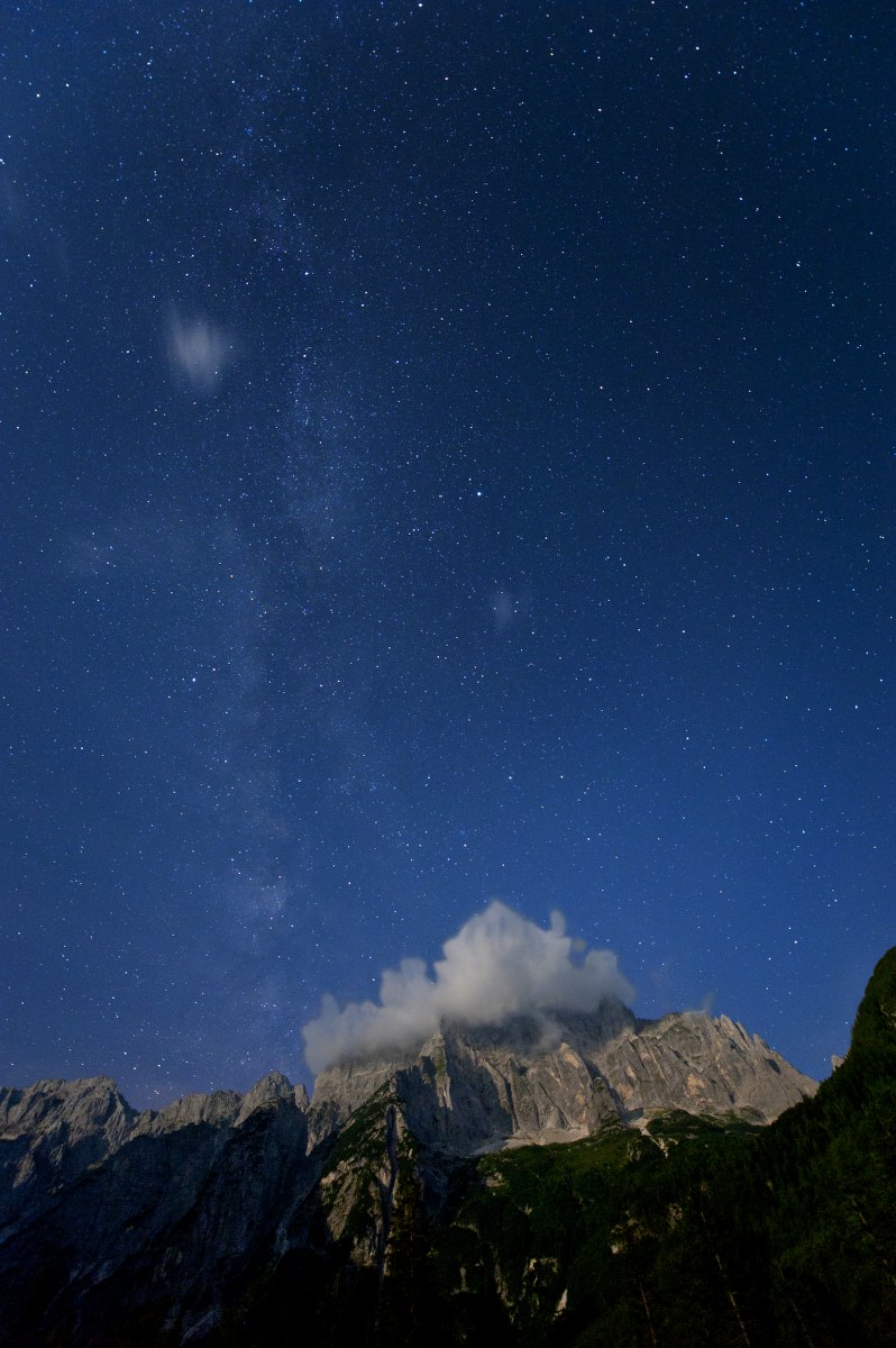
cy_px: 674
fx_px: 524
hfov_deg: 81.1
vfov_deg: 104.3
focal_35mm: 14
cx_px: 448
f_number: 2.8
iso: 2000
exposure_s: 20
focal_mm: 14
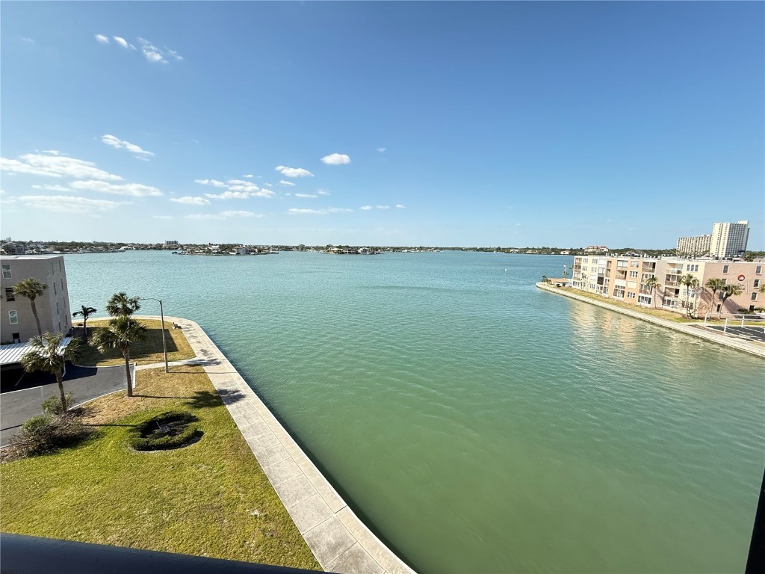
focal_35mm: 14
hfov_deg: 102.1
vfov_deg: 85.7
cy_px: 287
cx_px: 382
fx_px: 309
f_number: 2.2
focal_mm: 2.22
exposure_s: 1/914
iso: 64
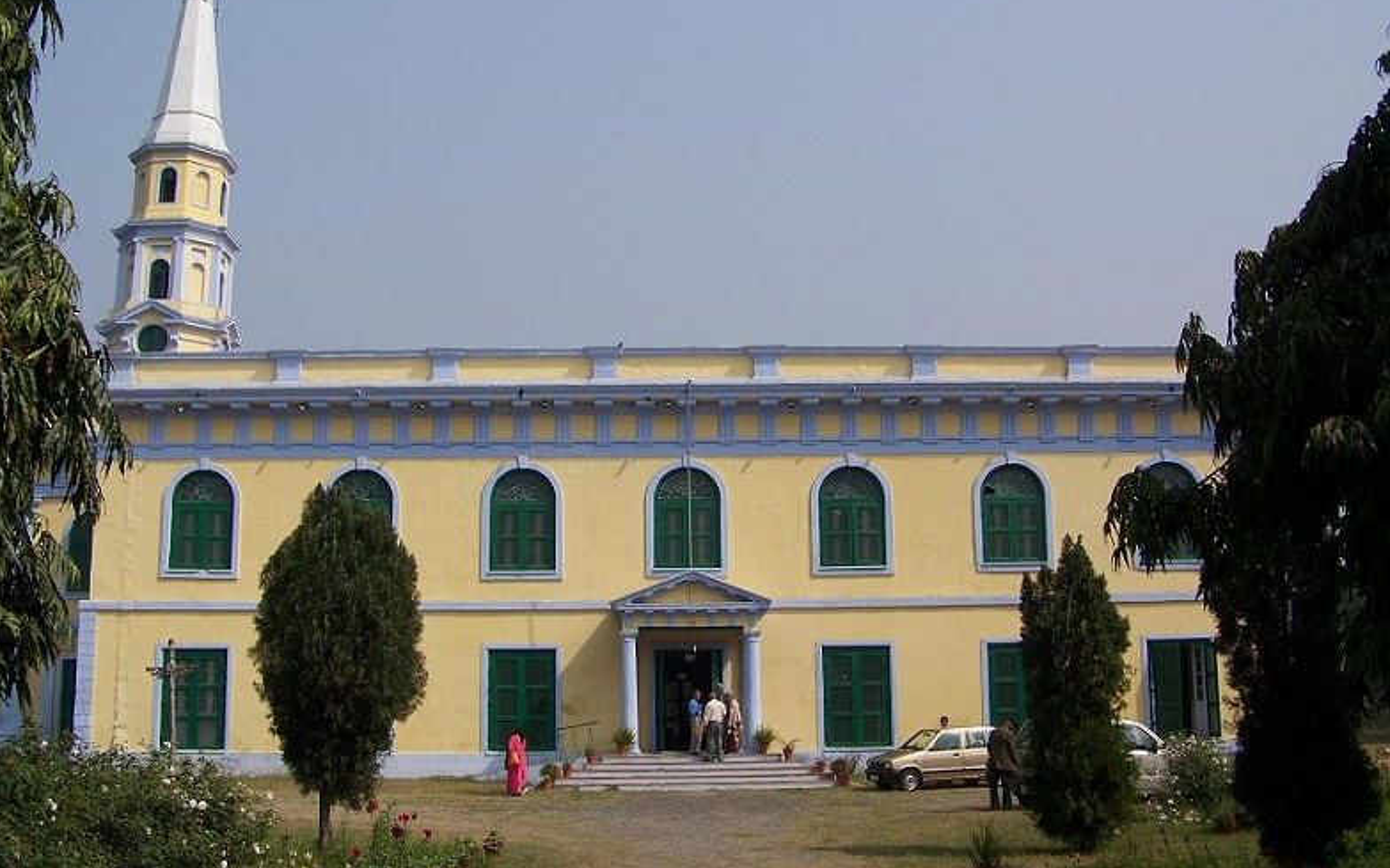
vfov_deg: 32.7
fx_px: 1477
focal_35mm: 39
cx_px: 682
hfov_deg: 50.4
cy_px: 394
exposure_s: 1/640
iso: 64
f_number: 4
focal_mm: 5.85
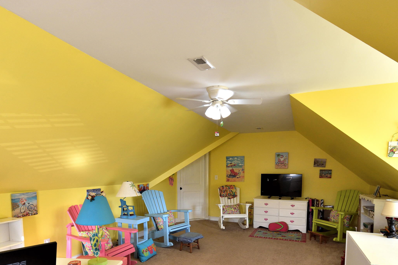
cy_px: 192
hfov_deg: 78.5
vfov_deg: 55.0
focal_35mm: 22
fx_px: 243
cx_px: 192
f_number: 4.5
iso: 400
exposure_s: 1/60
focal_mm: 10
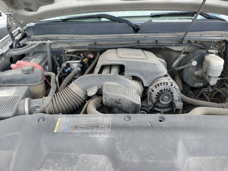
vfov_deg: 53.1
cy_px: 86
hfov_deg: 67.3
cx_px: 114
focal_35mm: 26
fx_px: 171
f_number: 1.5
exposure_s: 1/189
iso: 50
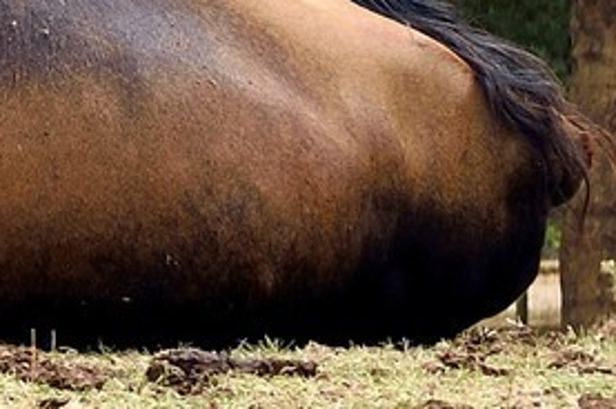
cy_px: -27
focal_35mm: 405
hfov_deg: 4.9
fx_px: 6922
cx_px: -1081
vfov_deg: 3.4
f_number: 8
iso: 200
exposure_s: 1/250
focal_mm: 70
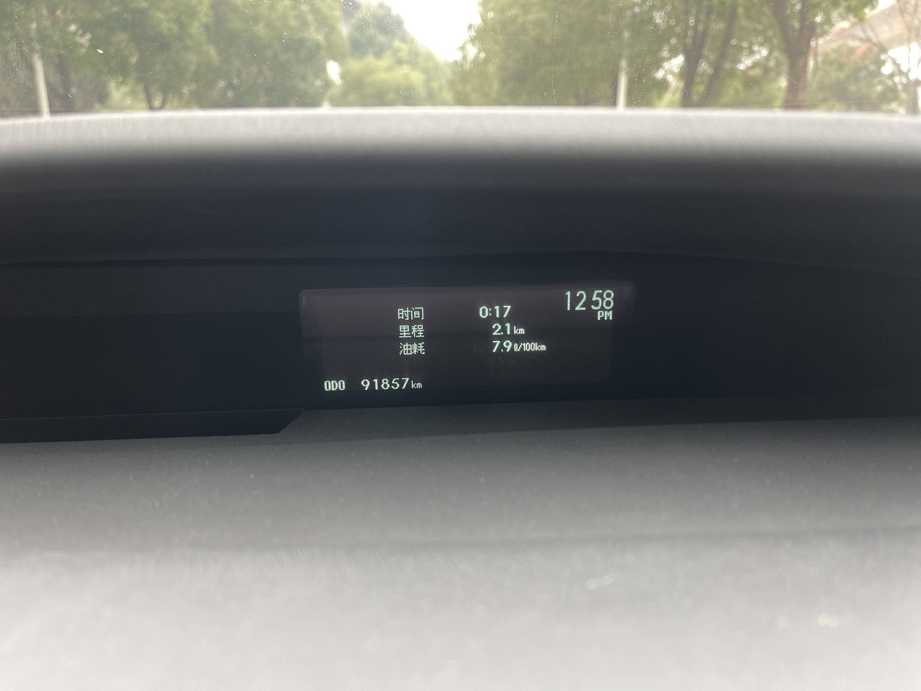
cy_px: 346
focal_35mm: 26
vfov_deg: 53.1
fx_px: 692
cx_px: 460
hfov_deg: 67.3
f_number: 1.6
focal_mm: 5.1
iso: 125
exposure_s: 1/85
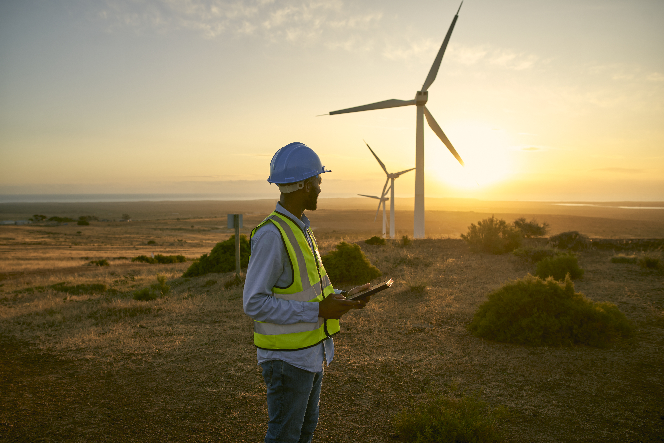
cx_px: 332
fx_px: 516
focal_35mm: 28
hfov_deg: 65.5
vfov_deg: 46.4
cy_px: 222
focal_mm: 28
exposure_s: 1/320
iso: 100
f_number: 3.5
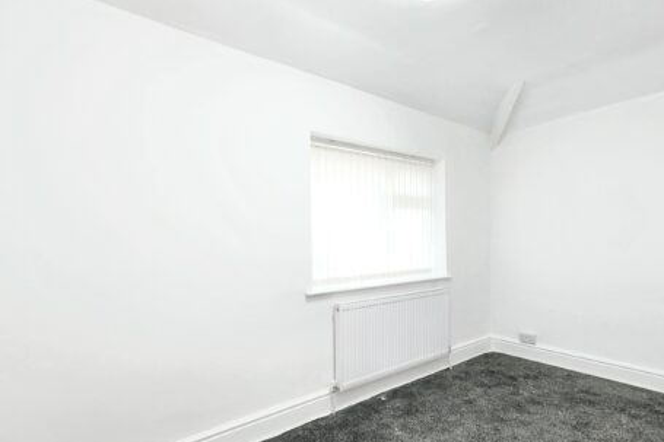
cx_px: 362
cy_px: 254
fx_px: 350
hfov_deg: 86.7
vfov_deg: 64.2
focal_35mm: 19
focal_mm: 10
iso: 800
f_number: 4
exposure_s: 1/58
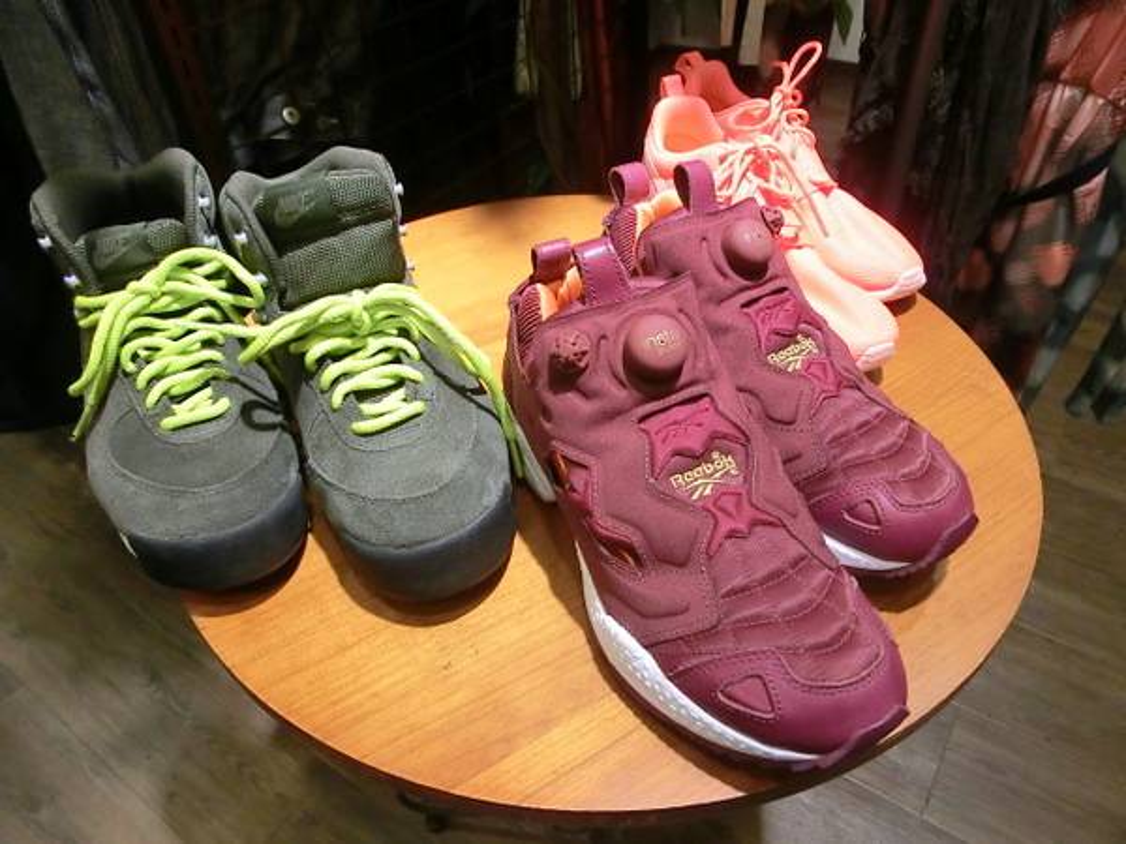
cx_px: 563
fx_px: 781
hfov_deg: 71.6
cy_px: 422
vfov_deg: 56.8
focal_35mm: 24
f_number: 3
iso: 200
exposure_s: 1/60
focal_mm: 4.24
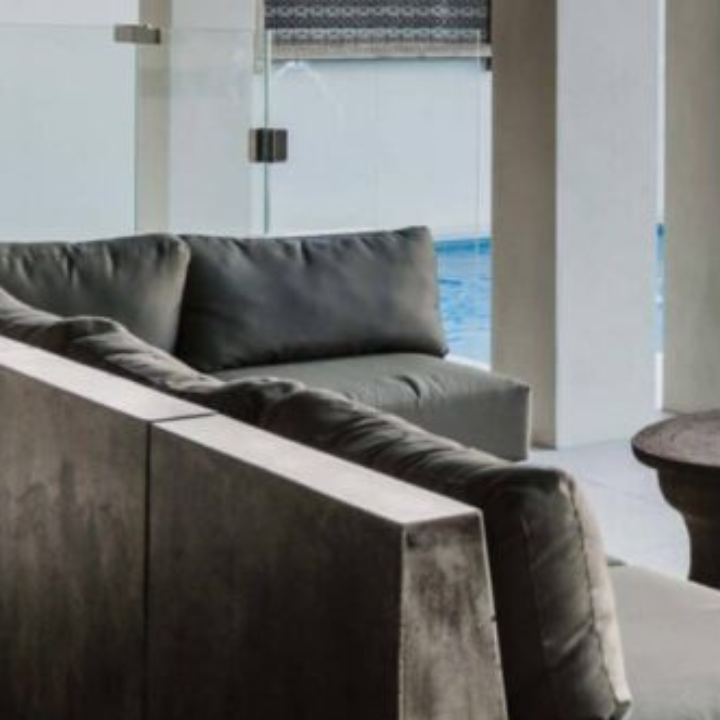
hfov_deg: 18.6
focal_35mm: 90
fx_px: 2118
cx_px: 781
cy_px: 29
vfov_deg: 18.9
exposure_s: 1/50
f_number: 9
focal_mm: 22
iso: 100
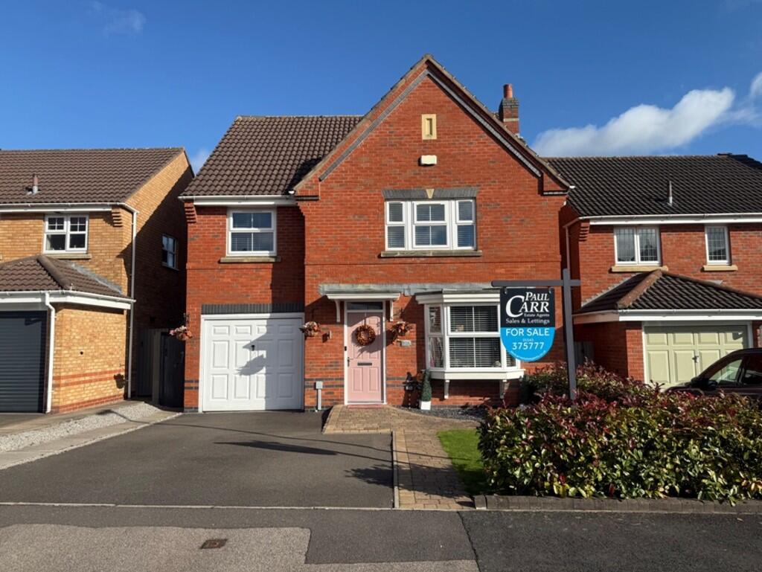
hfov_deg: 71.6
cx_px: 381
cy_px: 286
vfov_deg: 56.9
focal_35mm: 24
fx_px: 529
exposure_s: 1/4405
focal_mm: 6.76
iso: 80
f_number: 1.78
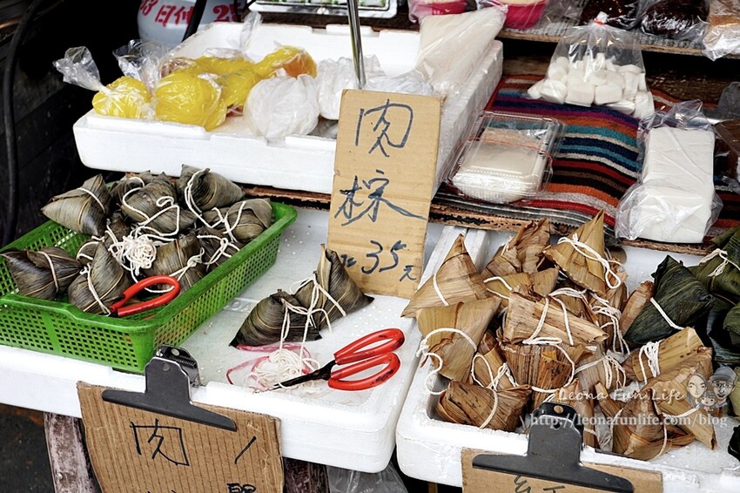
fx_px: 986
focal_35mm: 48
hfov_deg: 41.1
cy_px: 246
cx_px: 370
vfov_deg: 28.1
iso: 100
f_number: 5
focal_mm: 32
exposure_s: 1/160
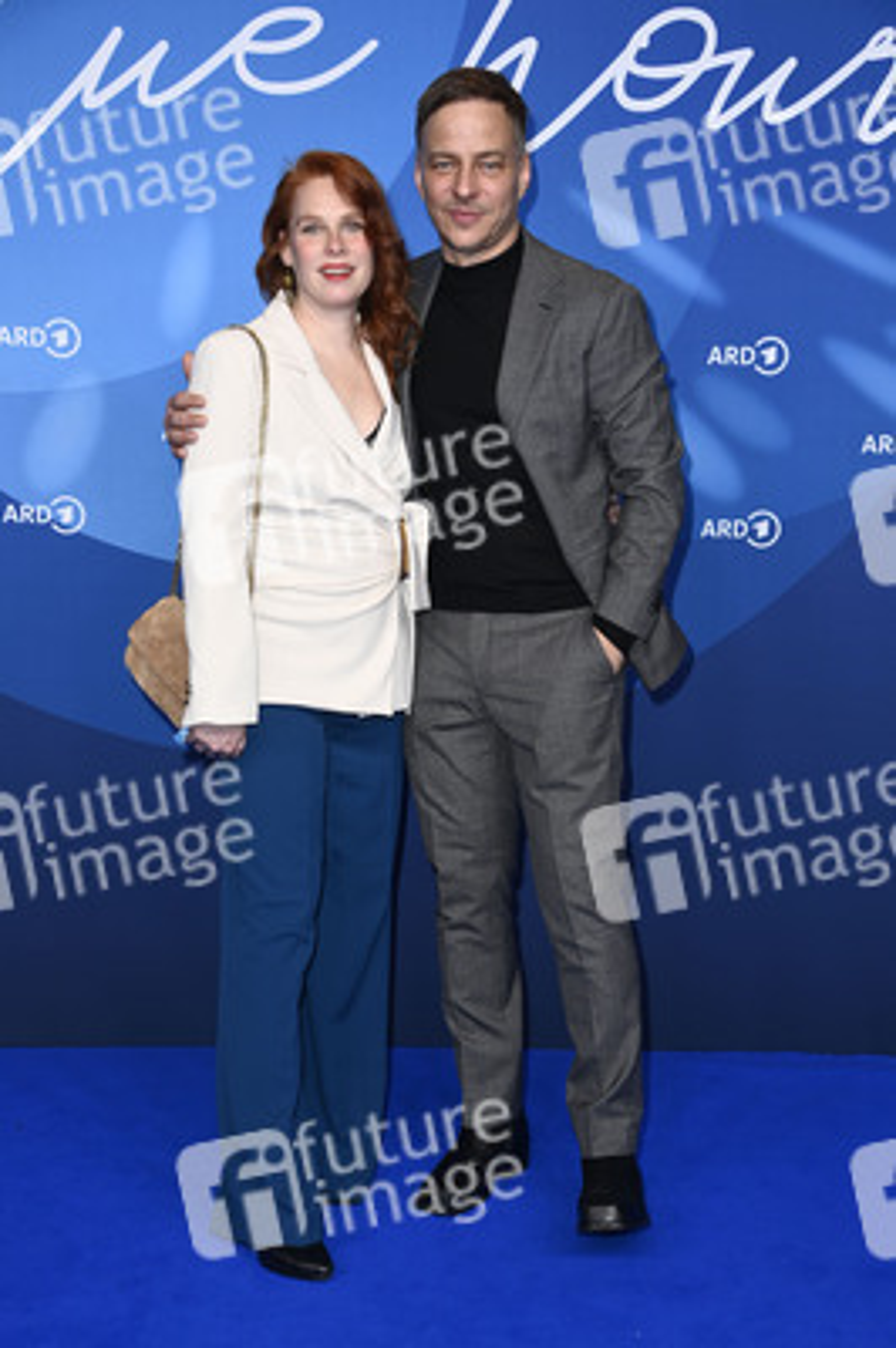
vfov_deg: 35.7
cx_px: 448
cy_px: 674
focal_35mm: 56
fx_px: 2094
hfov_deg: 24.2
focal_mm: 56
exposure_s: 1/250
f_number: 5.6
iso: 800
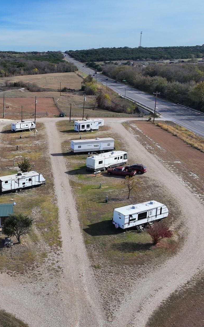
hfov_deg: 29.1
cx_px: 15
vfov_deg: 47.0
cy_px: 189
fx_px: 374
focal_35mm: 42
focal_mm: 12.29
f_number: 2.8
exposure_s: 1/320
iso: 130
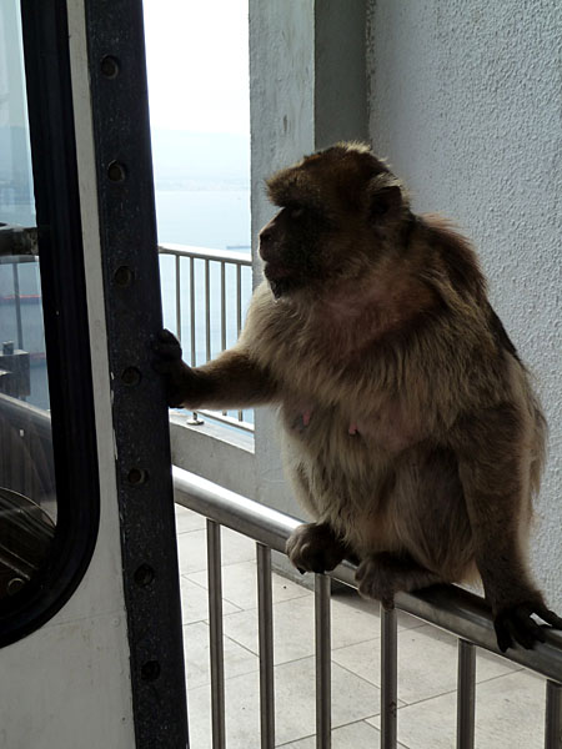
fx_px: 1277
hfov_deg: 24.8
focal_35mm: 59
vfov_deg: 32.7
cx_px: 281
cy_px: 374
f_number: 3.9
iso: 125
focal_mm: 9.7
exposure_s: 1/320
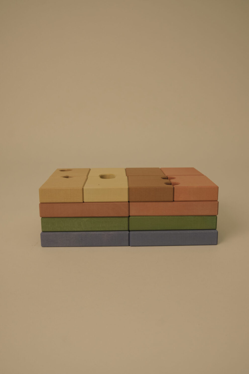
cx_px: 124
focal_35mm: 35
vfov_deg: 54.4
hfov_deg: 37.9
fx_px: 363
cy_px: 187
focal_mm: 23
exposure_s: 1/250
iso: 800
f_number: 7.1
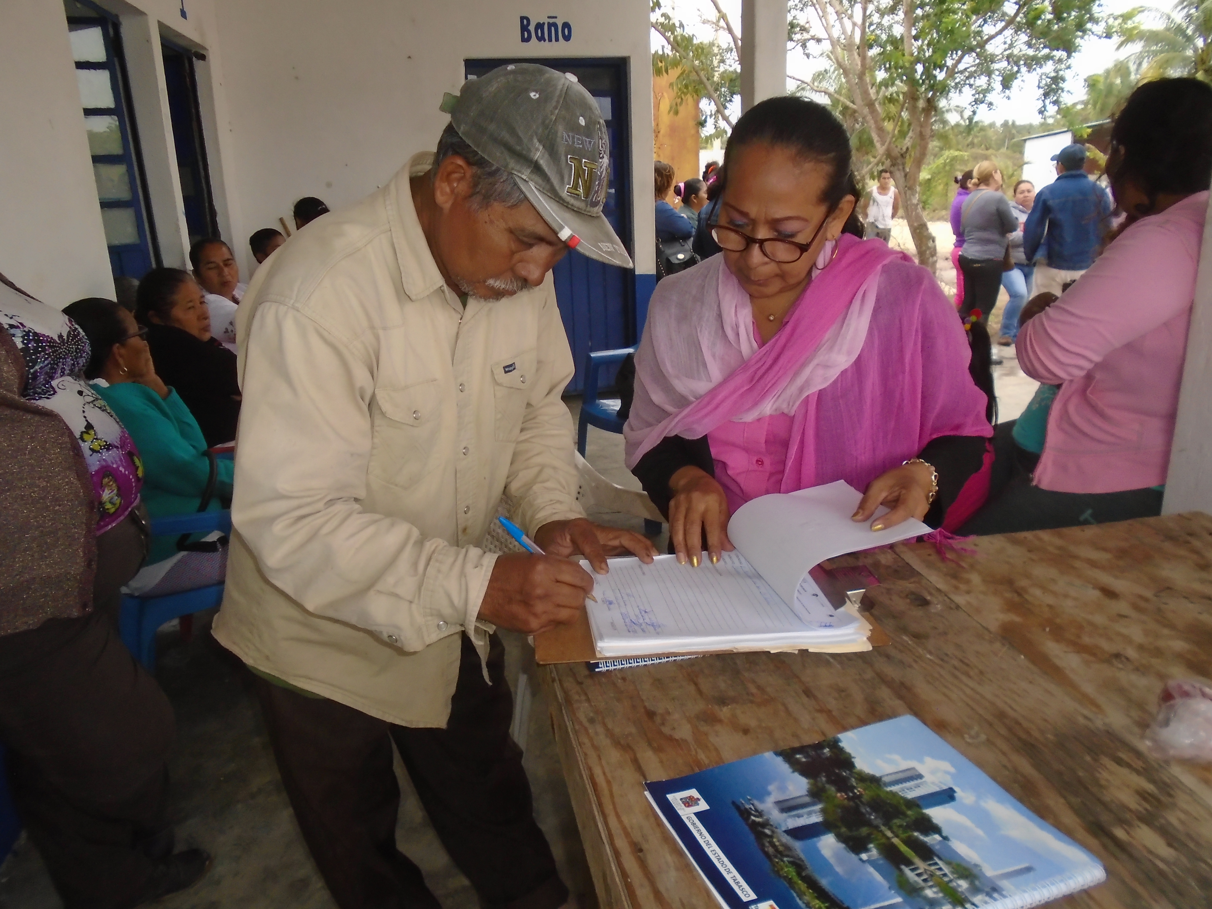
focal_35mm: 26
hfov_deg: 67.3
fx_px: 910
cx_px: 606
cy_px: 454
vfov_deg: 53.1
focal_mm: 4.6
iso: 200
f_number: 3.2
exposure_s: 1/200
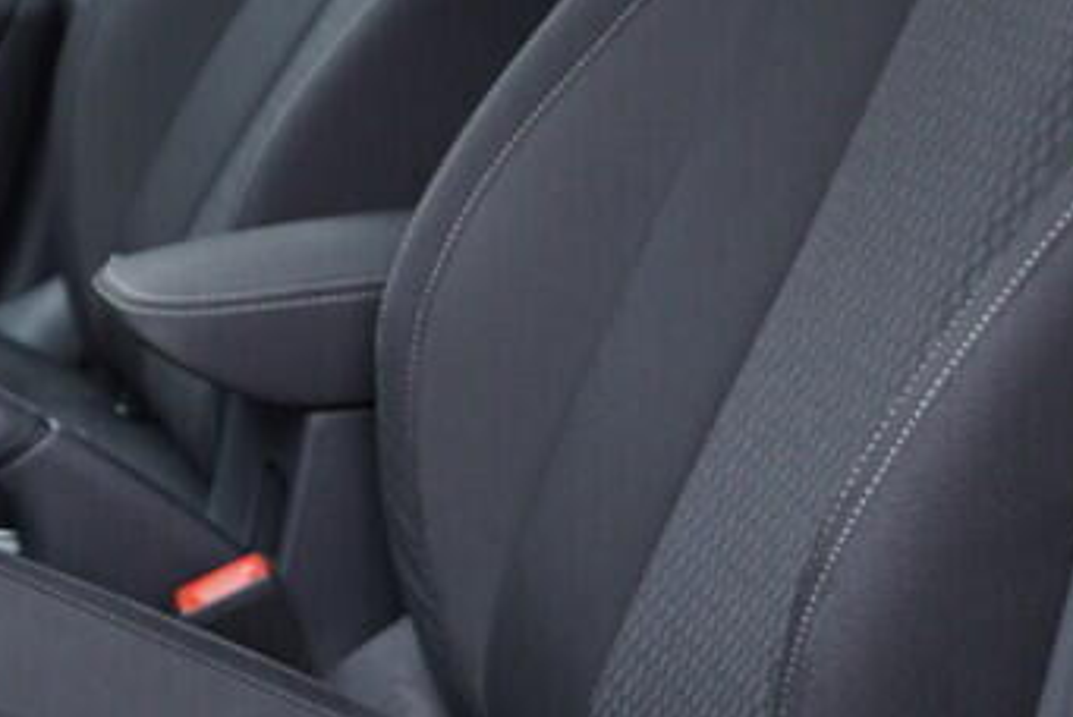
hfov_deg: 18.7
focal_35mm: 108
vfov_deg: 12.6
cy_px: 134
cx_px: 160
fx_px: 3222
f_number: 2.8
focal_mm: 24
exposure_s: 1/40
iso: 125
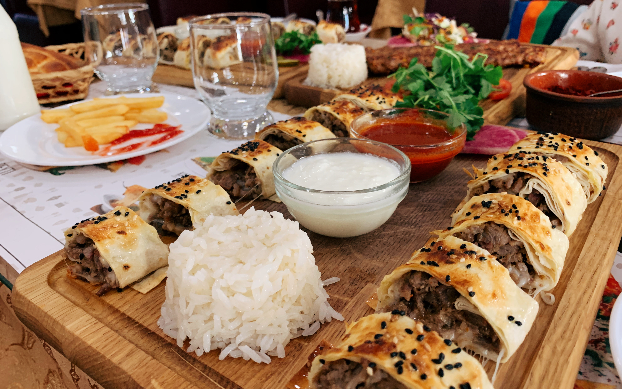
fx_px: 475
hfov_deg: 66.5
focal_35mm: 28
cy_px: 186
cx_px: 311
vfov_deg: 44.5
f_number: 1.8
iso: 250
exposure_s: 1/50
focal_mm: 4.25
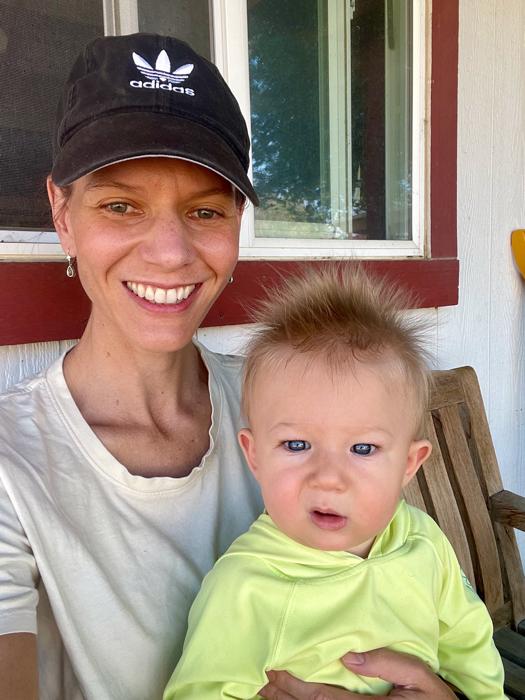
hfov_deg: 46.8
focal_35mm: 30
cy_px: 350
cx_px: 262
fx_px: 607
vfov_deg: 60.0
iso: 32
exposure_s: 1/121
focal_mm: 2.71
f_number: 2.2
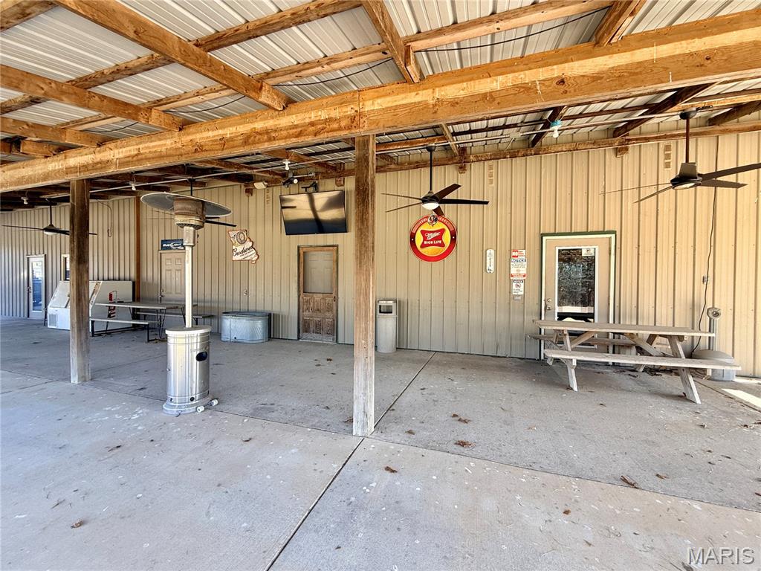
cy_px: 286
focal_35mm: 14
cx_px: 380
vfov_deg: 85.7
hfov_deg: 102.1
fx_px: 308
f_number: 2.2
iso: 50
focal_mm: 2.22
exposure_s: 1/99
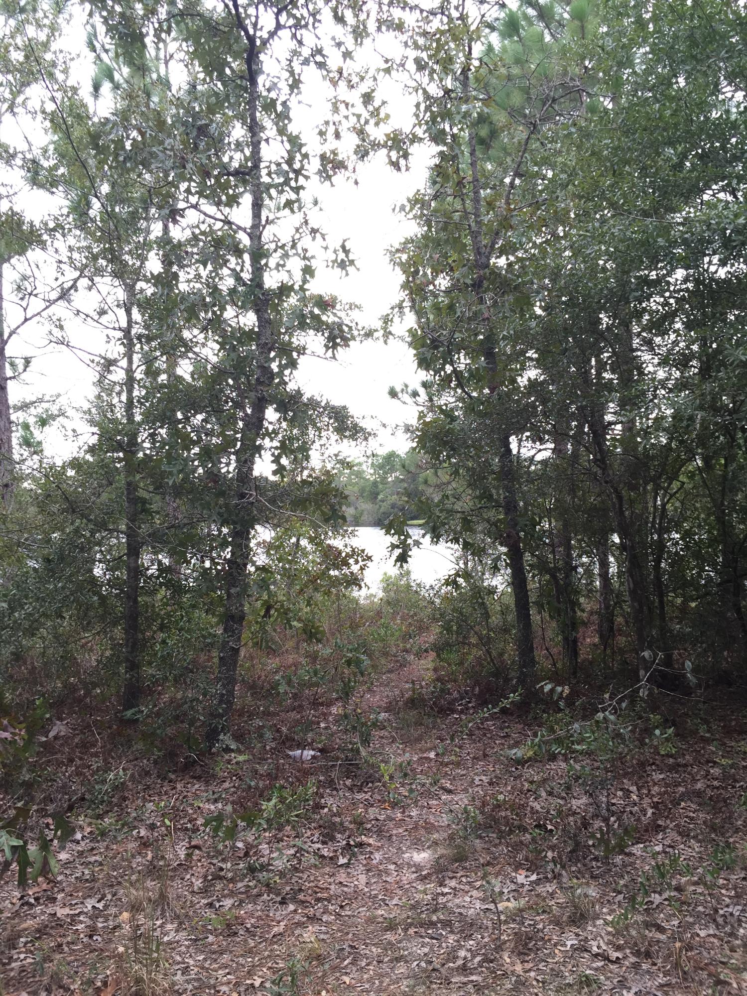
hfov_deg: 48.2
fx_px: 834
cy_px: 498
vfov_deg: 61.7
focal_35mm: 29
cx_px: 374
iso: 32
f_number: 2.2
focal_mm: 4.15
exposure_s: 1/60
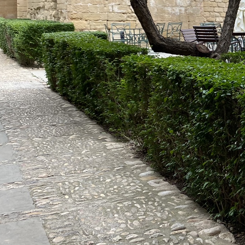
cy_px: 48
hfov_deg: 22.1
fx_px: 553
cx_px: 329
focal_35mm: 69
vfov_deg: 24.6
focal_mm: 4.25
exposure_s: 1/544
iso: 32
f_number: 1.8
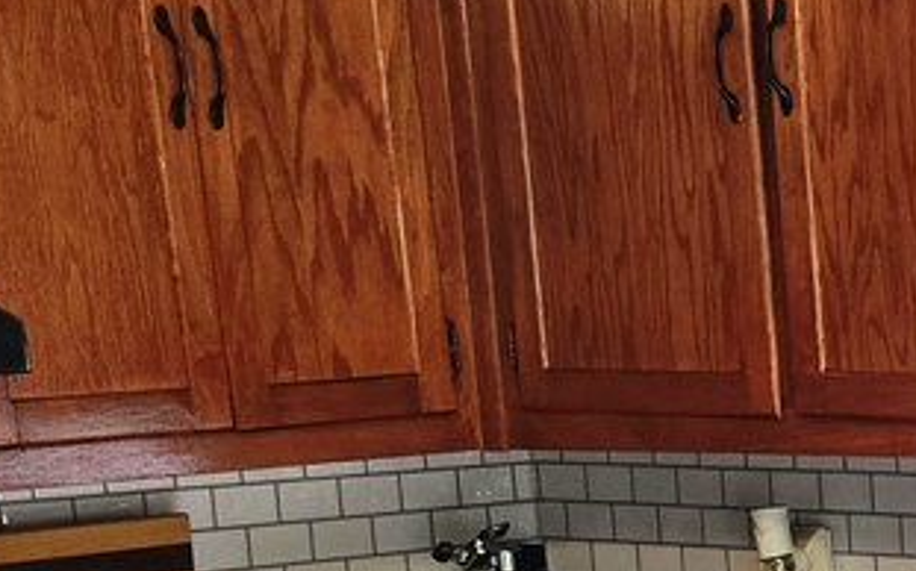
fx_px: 2819
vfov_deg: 11.2
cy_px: 774
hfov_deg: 15.5
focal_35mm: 113
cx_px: 1702
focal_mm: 6.3
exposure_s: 1/180
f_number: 1.7
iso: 125
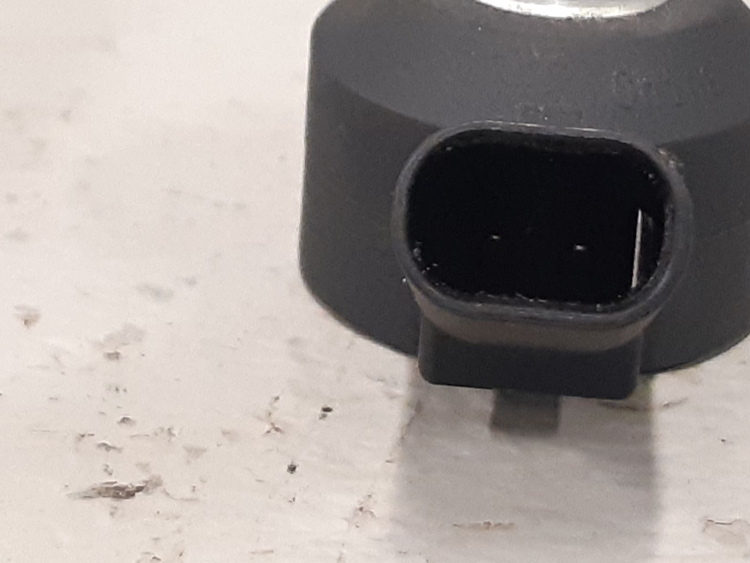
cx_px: 451
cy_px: 246
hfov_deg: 56.4
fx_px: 693
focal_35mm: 32
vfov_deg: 44.1
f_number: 1.7
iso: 320
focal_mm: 3.93
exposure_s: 1/50
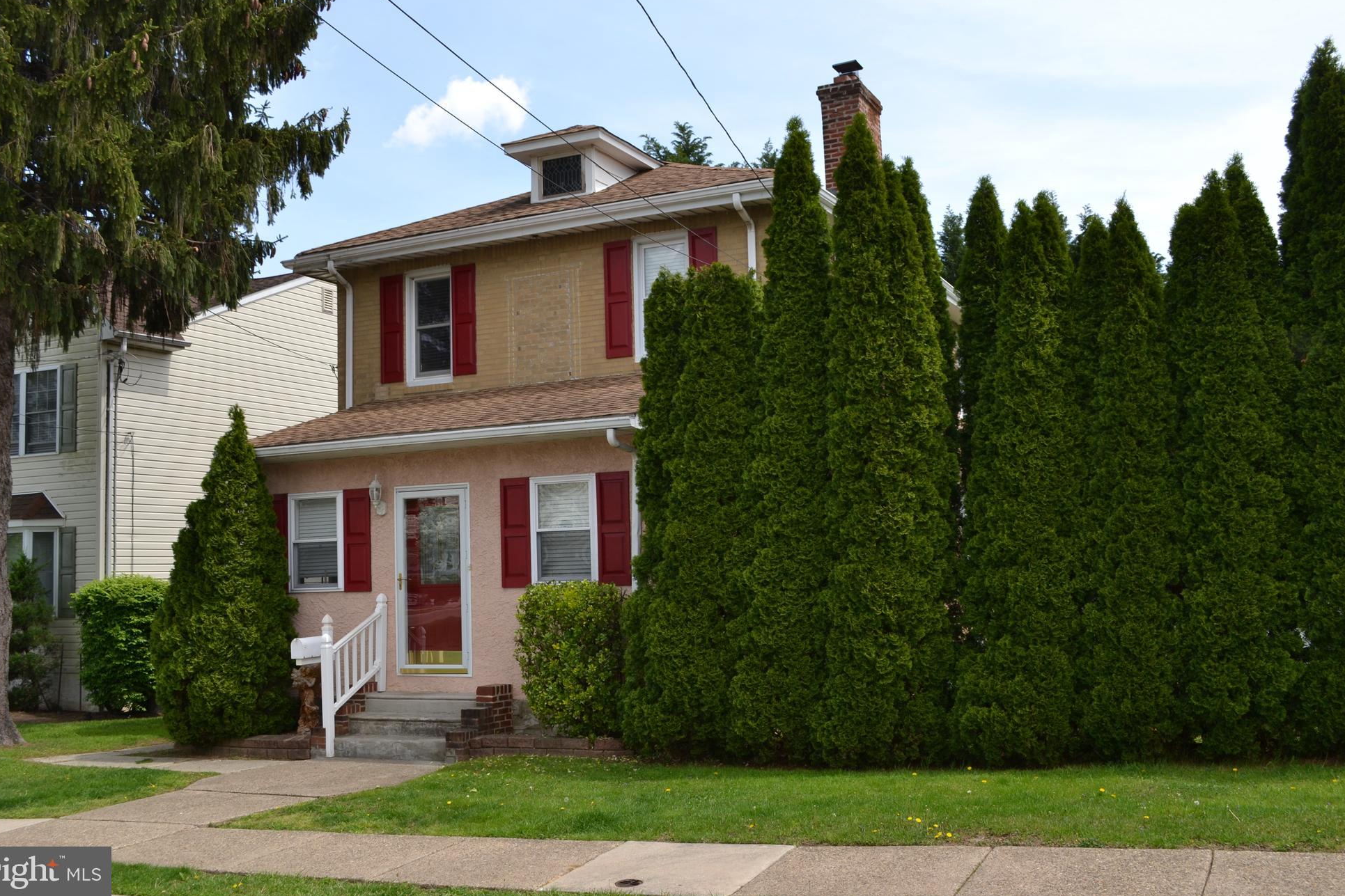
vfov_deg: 37.8
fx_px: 1307
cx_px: 670
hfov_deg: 54.4
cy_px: 422
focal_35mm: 35
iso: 100
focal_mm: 22
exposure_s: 1/200
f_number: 7.1
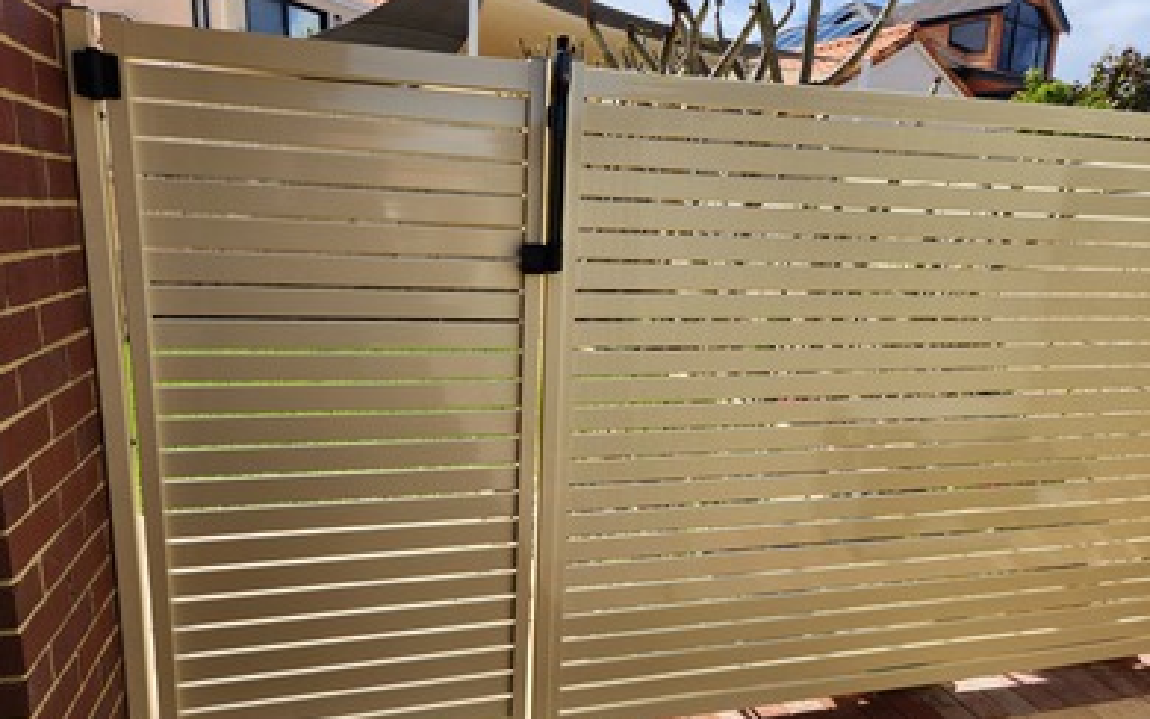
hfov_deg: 72.5
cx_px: 566
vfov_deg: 49.2
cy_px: 404
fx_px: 784
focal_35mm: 25
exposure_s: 1/1248
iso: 20
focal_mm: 5.4
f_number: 1.8
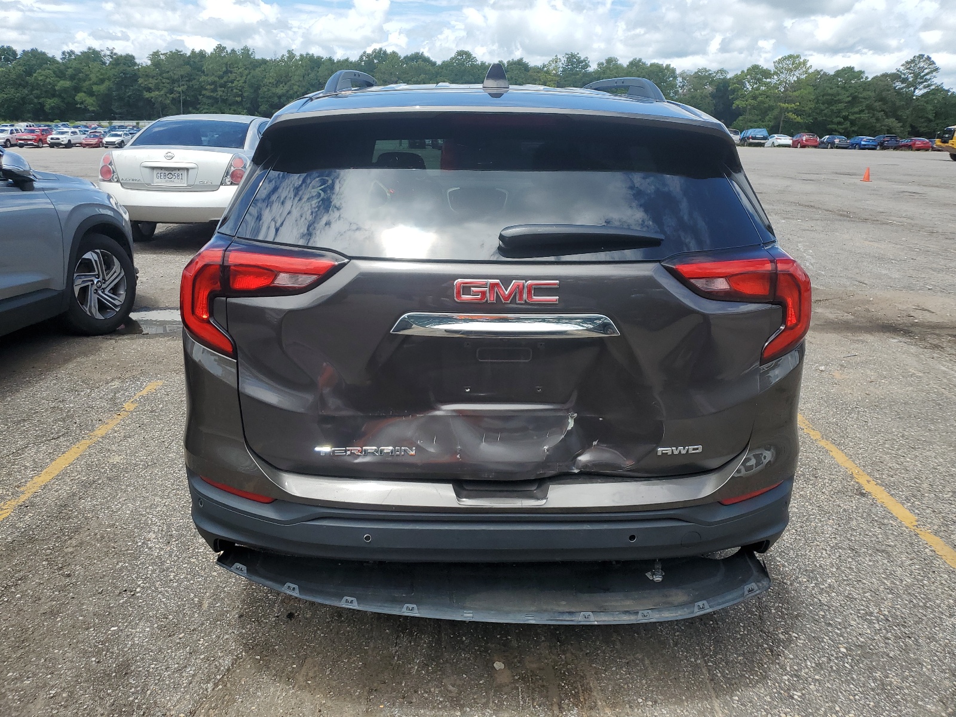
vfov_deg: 53.1
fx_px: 718
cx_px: 478
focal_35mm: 26
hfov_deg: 67.3
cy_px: 358
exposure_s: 1/2500
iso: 50
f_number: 1.5
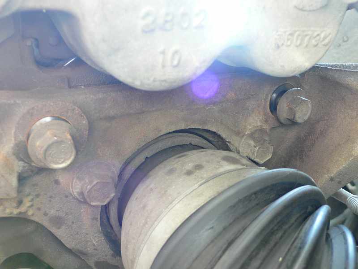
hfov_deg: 54.0
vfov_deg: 41.8
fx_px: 352
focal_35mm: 34
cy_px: 134
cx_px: 179
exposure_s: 1/20
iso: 200
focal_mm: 6.3
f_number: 2.8
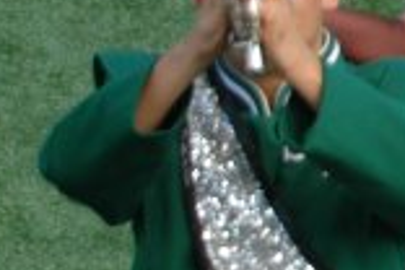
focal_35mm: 3069
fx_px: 34524
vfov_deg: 0.4
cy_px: 236
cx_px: -244
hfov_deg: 0.7
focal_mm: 400
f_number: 5.6
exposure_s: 1/250
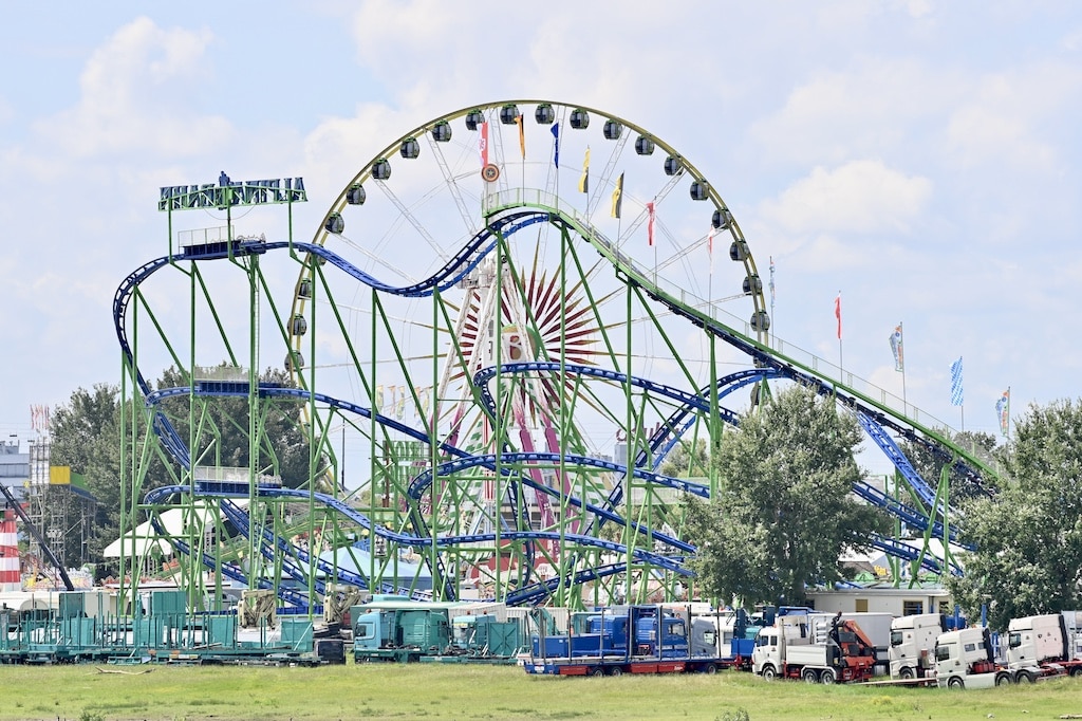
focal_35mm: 310
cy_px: 360
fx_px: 9314
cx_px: 541
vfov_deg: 4.4
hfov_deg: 6.6
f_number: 11
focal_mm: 310
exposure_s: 1/100
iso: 100
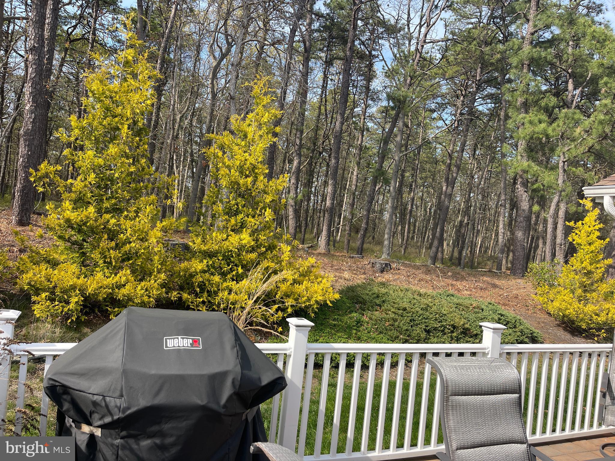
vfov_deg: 54.9
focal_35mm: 25
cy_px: 230
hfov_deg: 69.4
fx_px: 444
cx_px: 308
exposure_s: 1/1420
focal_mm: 5.1
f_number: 1.6
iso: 32
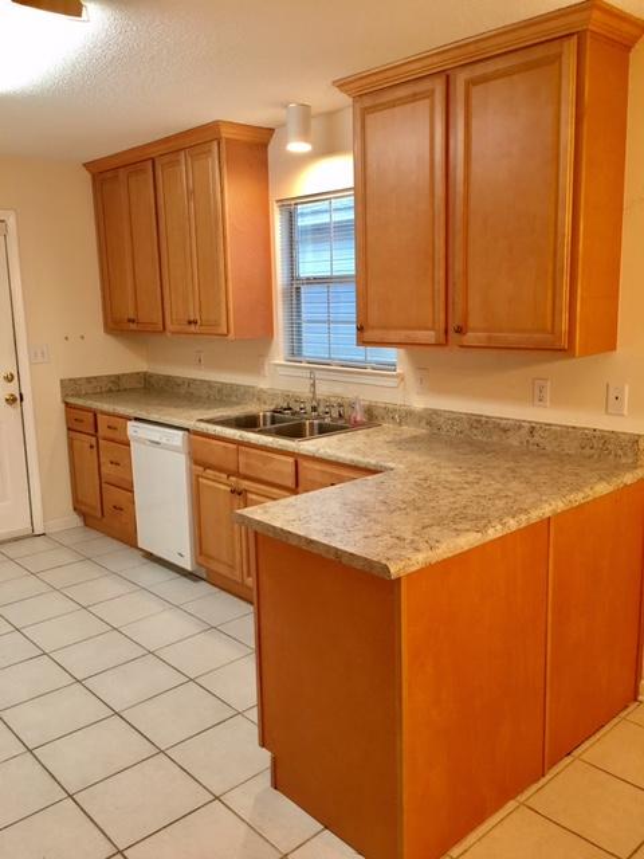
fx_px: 719
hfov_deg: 48.2
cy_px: 430
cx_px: 322
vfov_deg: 61.7
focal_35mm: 29
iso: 50
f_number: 2.2
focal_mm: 4.15
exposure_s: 1/15
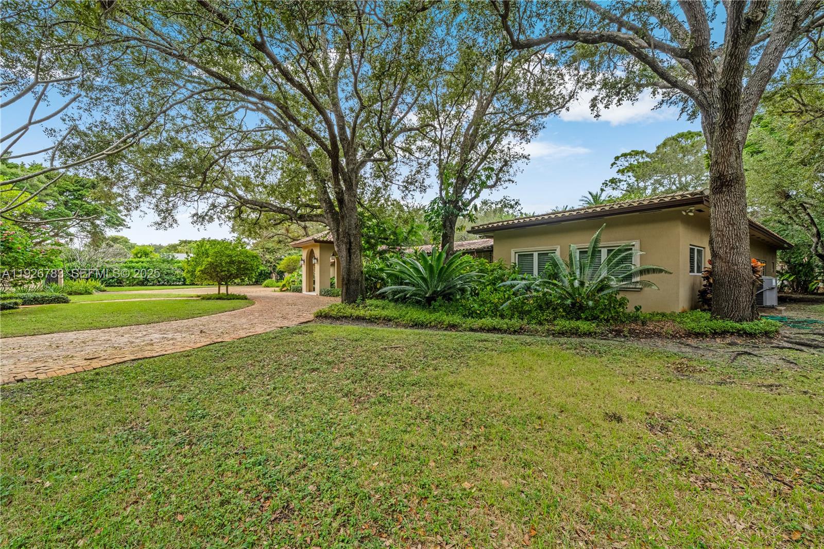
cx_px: 412
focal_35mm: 14
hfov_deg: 104.3
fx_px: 320
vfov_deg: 81.2
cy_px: 274
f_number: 11
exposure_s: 1/6
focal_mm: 14
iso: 100
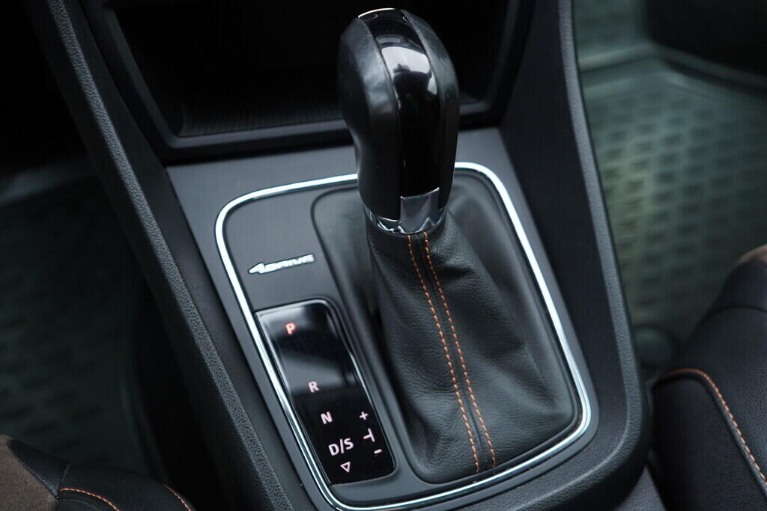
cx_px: 384
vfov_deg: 36.9
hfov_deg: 53.1
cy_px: 256
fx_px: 767
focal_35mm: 36
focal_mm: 24
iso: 250
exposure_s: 1/40
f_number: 2.8
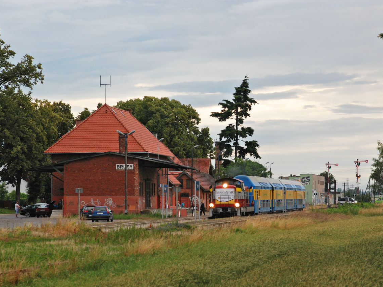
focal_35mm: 139
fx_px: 1533
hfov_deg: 14.2
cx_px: 204
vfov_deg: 10.7
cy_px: 144
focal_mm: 85
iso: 500
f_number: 5
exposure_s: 1/100
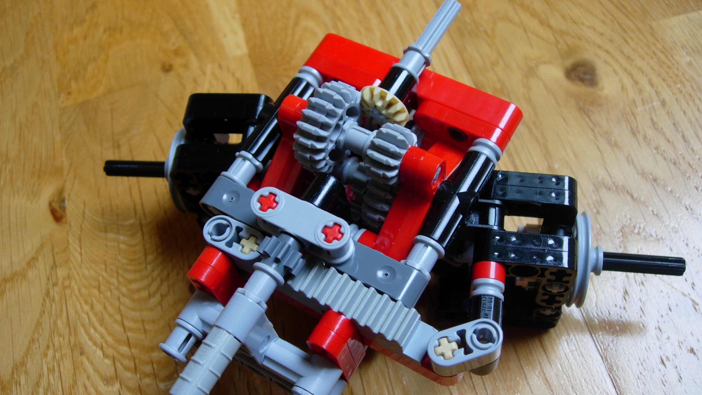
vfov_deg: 28.3
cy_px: 216
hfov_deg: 48.4
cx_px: 355
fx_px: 782
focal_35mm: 42
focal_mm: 7.8
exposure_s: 1/55.3
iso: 64
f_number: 2.8
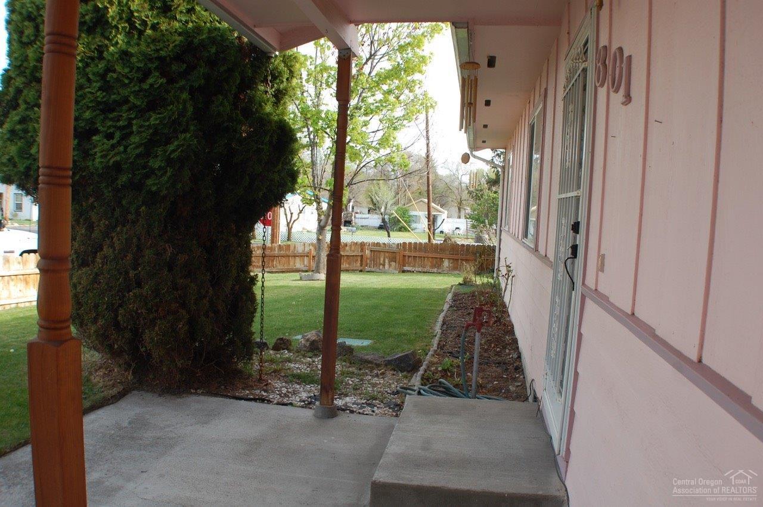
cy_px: 254
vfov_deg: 39.9
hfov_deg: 57.3
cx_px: 382
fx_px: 699
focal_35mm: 33
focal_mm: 22
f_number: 6.3
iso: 200
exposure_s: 1/160
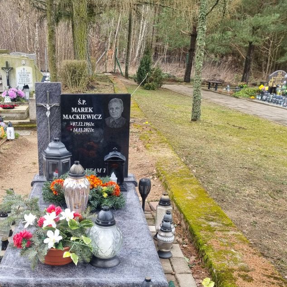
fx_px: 413
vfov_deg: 37.7
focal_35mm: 44
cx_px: 78
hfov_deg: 37.6
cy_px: 203
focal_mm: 5.4
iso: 50
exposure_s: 1/289
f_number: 1.8
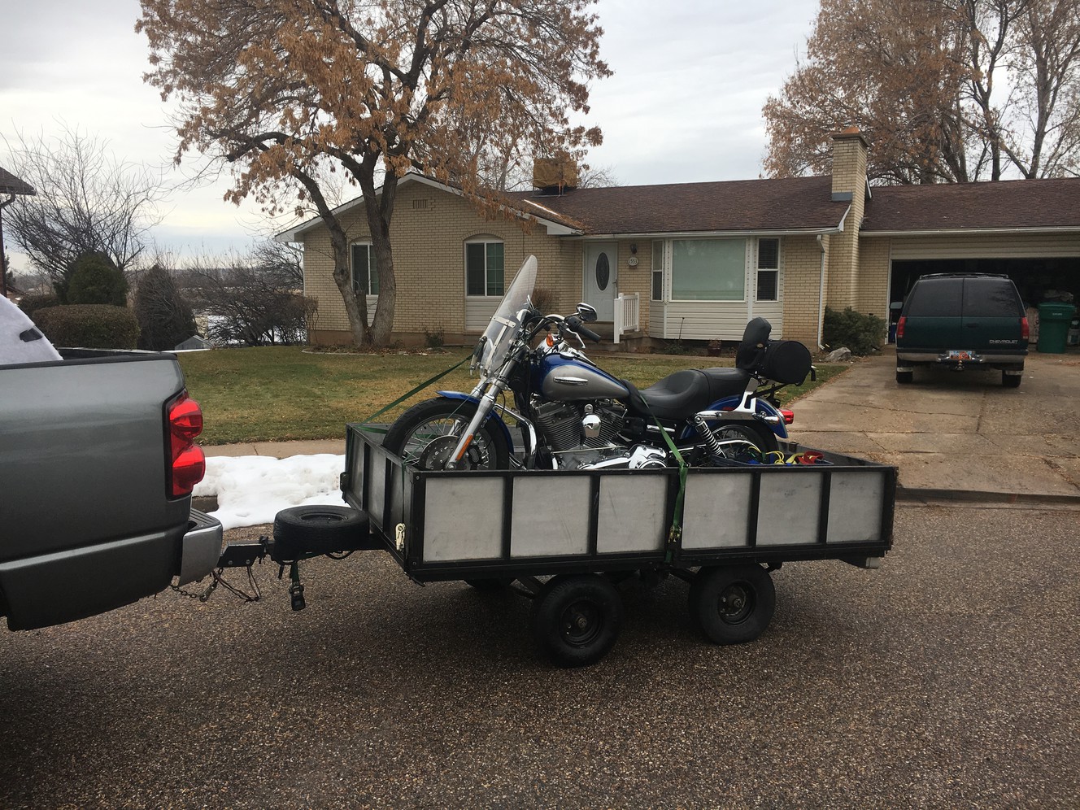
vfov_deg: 48.2
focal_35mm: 29
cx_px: 540
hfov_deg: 61.7
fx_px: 905
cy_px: 405
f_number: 2.2
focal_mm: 4.15
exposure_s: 1/455
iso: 25
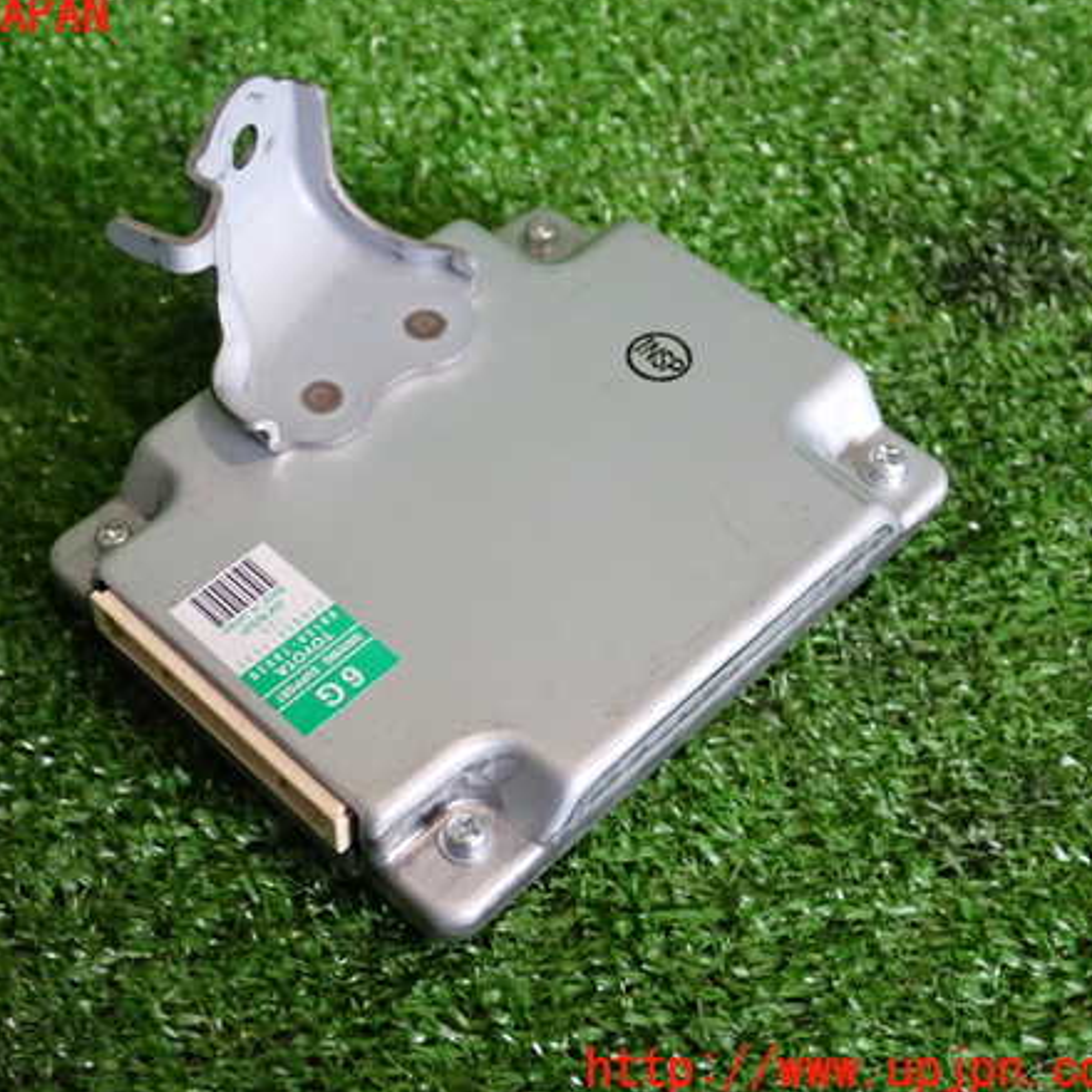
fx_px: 1892
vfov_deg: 32.2
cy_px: 544
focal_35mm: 53
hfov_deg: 32.0
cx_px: 402
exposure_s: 1/40
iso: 640
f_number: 2.9
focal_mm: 7.84
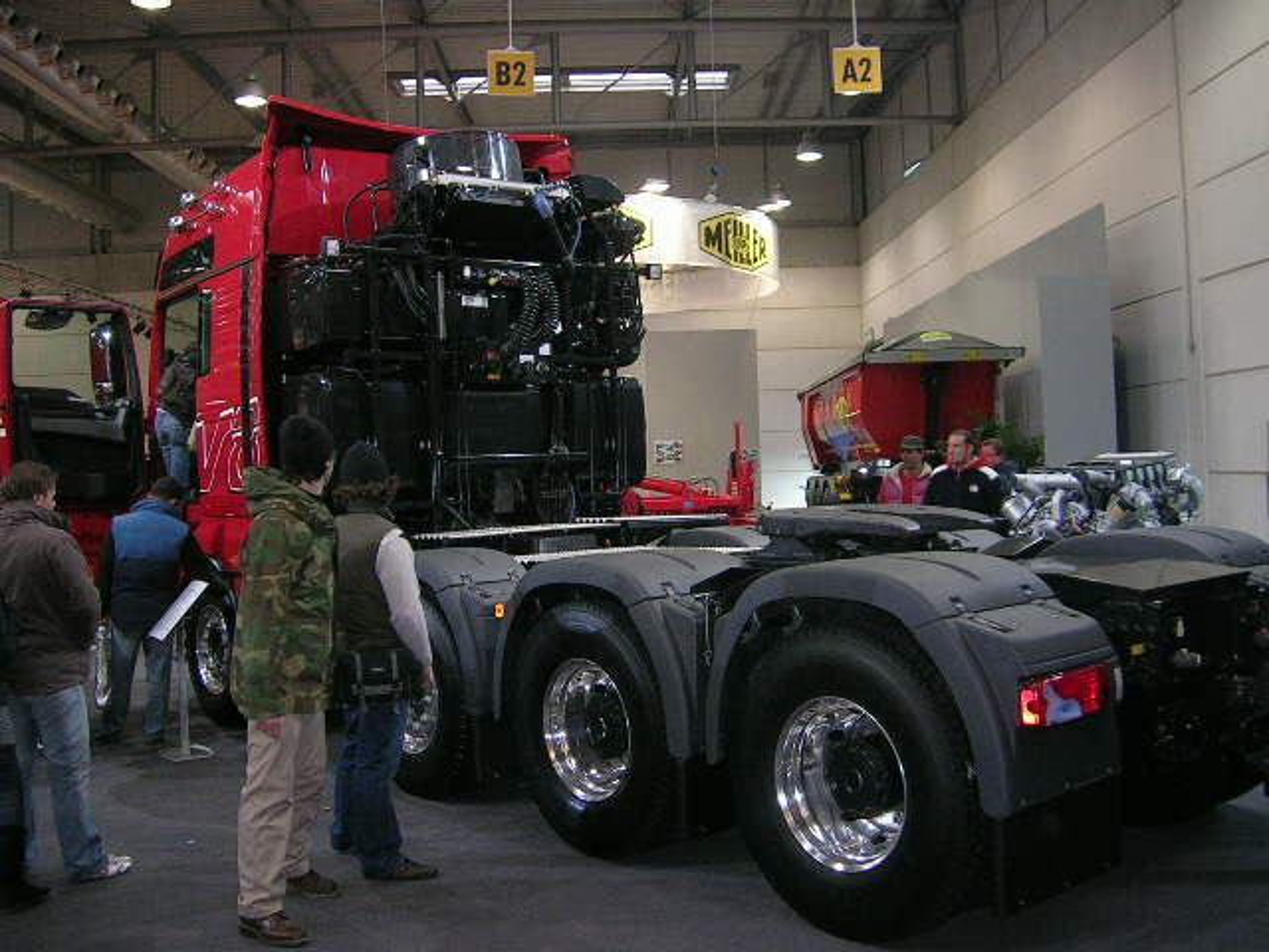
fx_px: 1283
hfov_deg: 52.6
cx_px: 634
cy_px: 476
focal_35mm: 35
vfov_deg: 40.7
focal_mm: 5.4
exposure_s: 1/60.1
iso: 164
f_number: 2.8
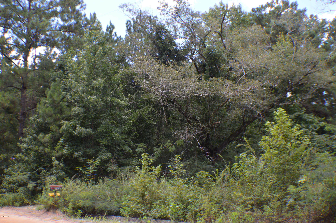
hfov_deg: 43.6
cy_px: 112
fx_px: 420
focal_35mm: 45
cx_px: 168
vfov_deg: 29.8
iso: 200
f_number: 5.6
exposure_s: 1/125
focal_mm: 30
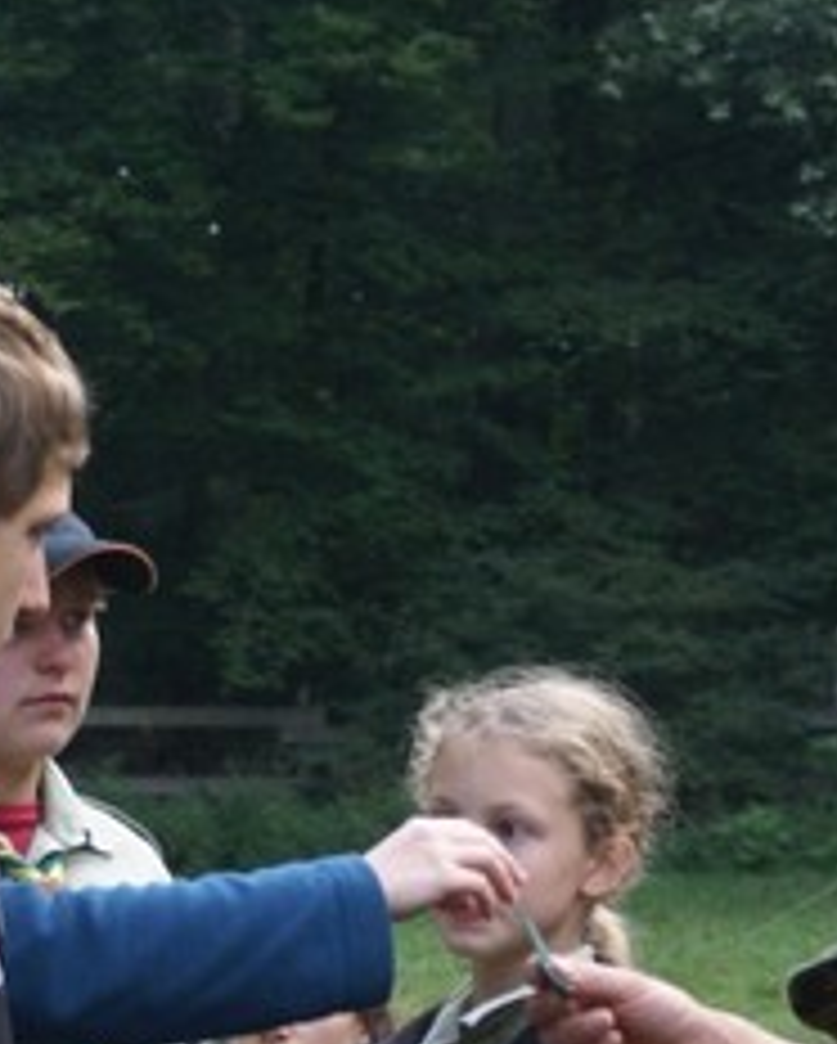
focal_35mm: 194
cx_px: 585
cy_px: 950
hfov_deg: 8.0
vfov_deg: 9.9
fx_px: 5999
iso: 250
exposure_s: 1/80
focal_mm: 50
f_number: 5.6
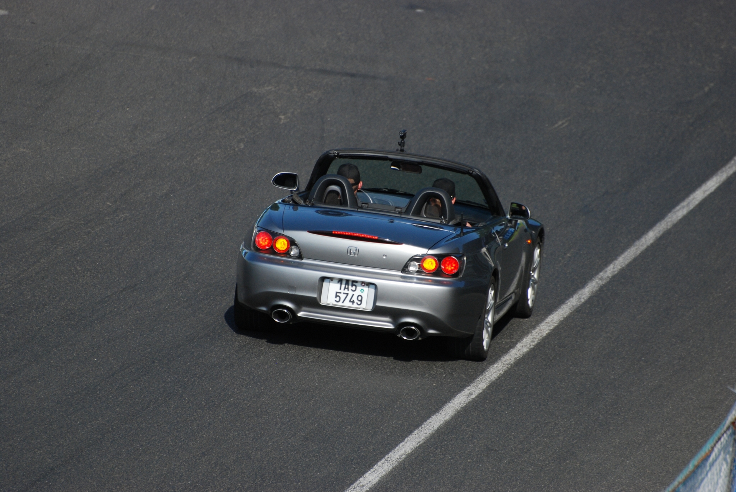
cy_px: 246
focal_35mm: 450
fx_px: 9210
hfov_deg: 4.6
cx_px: 368
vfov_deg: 3.1
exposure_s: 1/1600
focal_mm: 300
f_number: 5.6
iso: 400
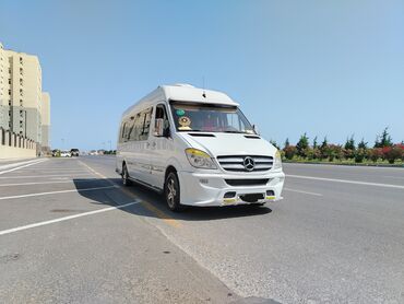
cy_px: 152
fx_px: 280
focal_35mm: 24
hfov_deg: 71.6
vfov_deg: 56.9
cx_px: 202
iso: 100
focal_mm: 5.25
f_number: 1.75
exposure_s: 1/1089
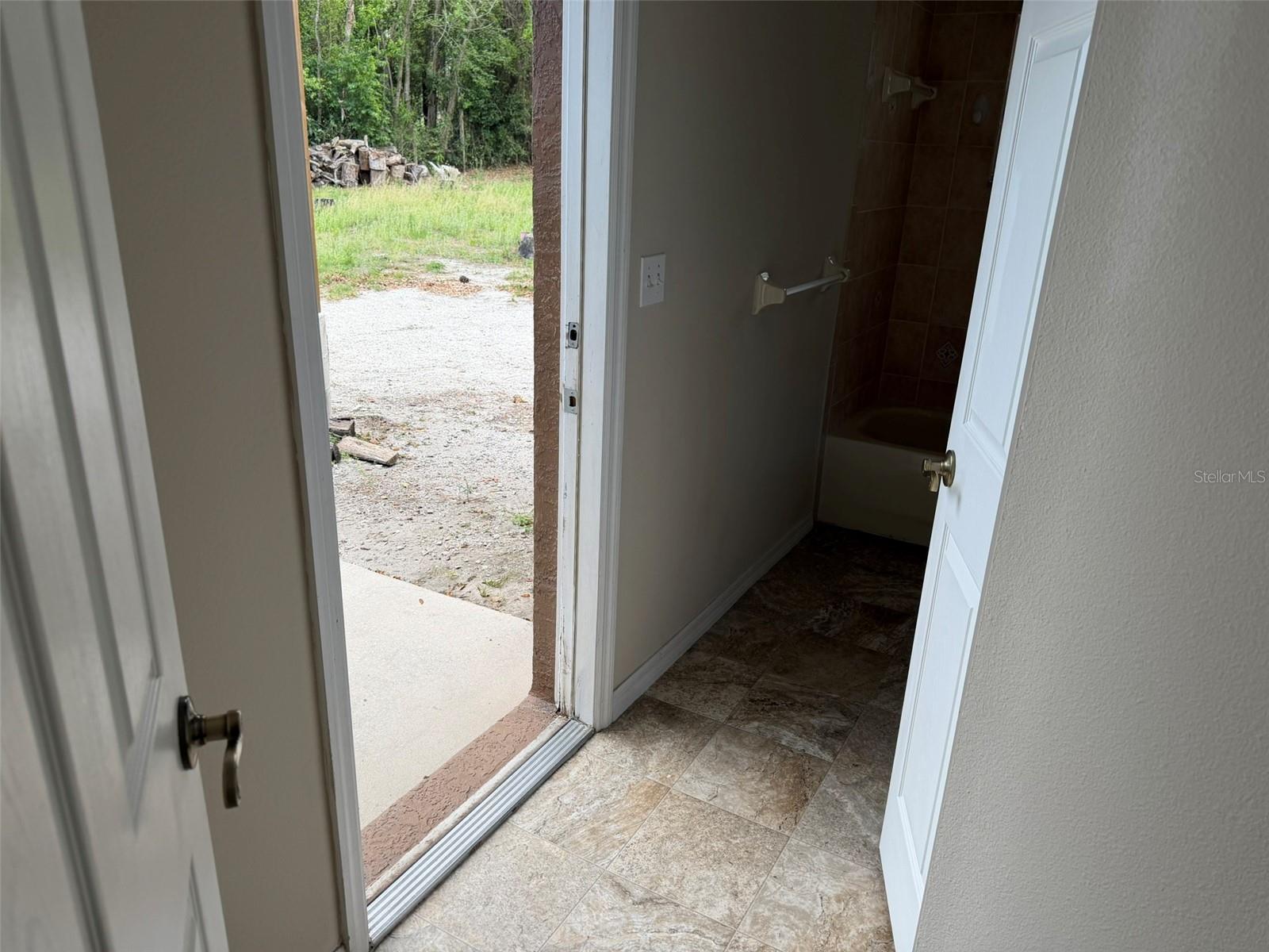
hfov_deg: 71.6
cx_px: 634
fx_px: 880
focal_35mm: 24
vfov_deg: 56.8
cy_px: 476
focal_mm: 6.76
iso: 80
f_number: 1.78
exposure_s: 1/322
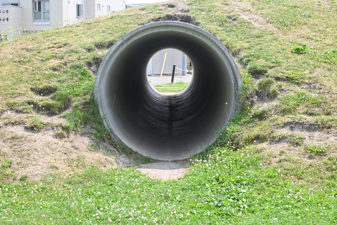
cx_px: 168
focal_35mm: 69
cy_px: 112
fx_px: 646
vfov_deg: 19.7
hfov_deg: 29.2
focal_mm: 46
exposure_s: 1/100
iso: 800
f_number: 25
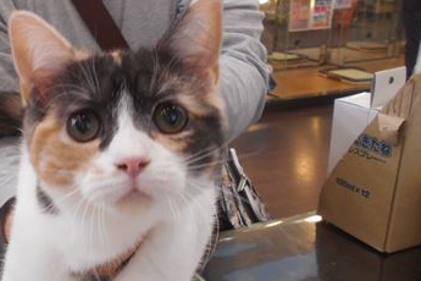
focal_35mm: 47
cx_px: 88
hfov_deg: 40.3
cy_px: 148
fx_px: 550
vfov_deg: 28.6
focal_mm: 4.6
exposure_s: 1/30
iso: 200
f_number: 3.2
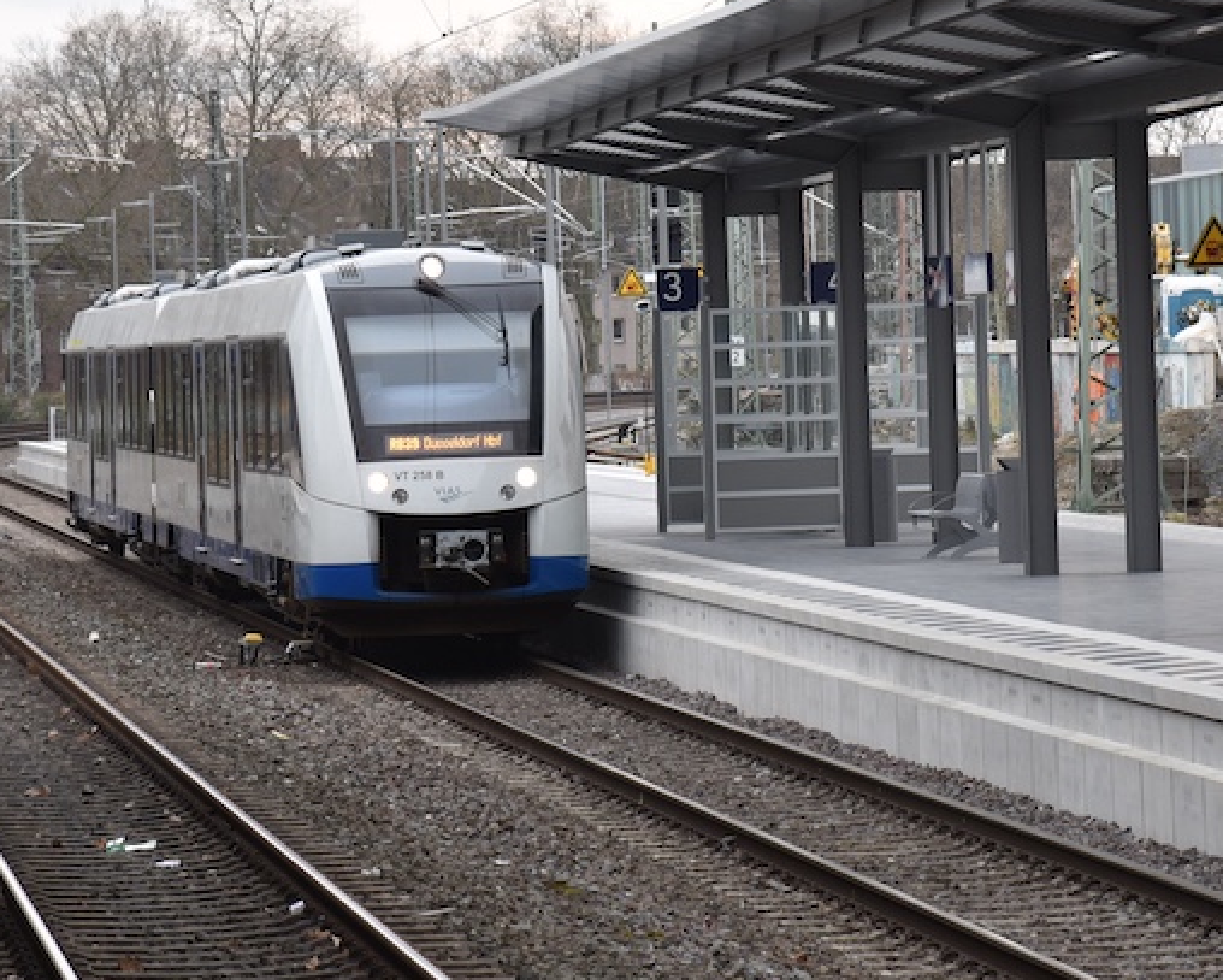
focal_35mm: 227
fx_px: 8221
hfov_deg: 8.5
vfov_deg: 6.8
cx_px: 664
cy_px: 330
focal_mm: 120
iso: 400
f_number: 7.1
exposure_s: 1/200
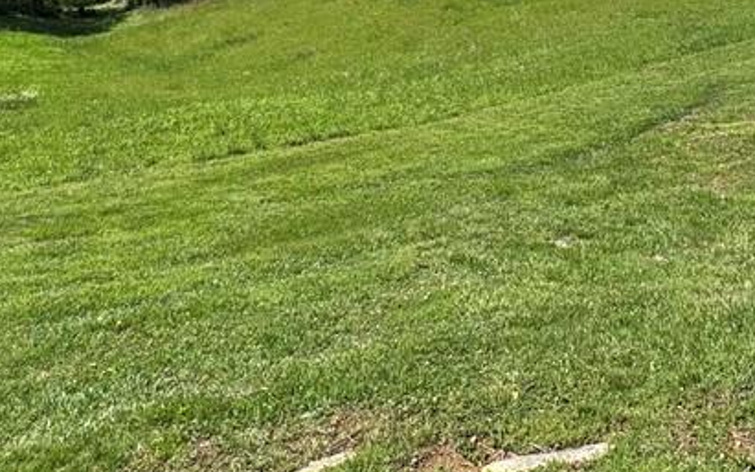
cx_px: 551
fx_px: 761
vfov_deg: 28.9
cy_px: -121
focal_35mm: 37
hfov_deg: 50.9
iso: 50
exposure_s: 1/1832
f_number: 2.2
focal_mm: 2.22
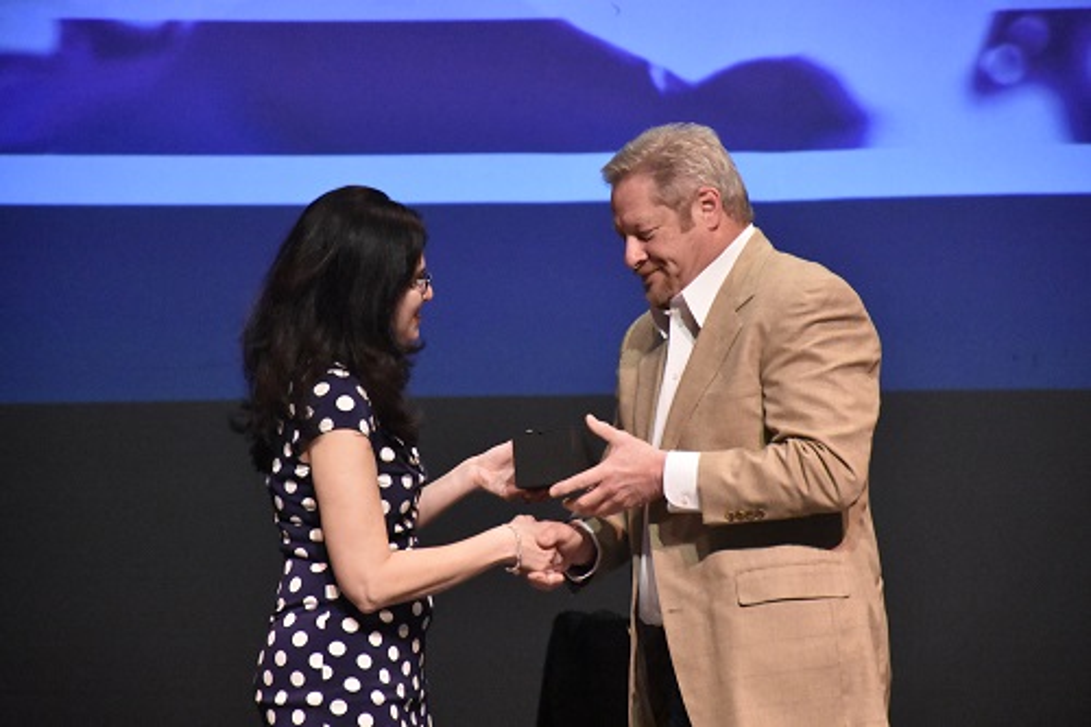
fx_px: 6362
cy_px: 364
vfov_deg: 6.5
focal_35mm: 210
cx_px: 546
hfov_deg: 9.8
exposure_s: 1/200
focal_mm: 140
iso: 12800
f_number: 5.6
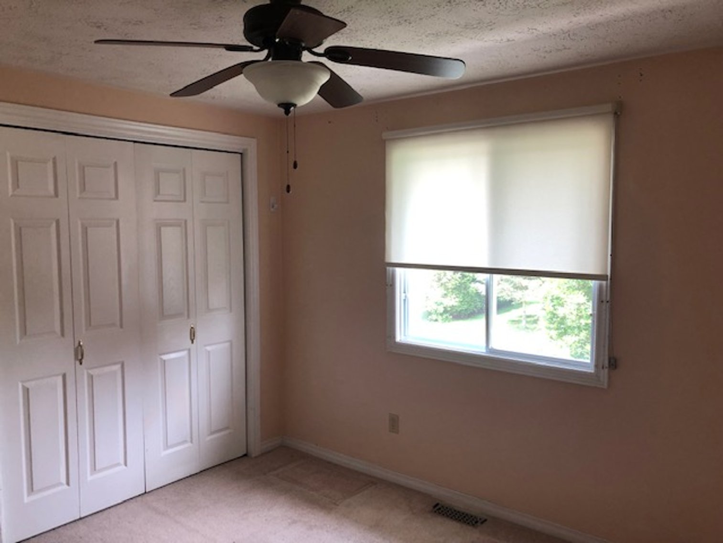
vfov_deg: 49.8
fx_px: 585
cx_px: 362
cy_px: 272
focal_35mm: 28
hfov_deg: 63.4
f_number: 1.8
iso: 20
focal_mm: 4
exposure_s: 1/40
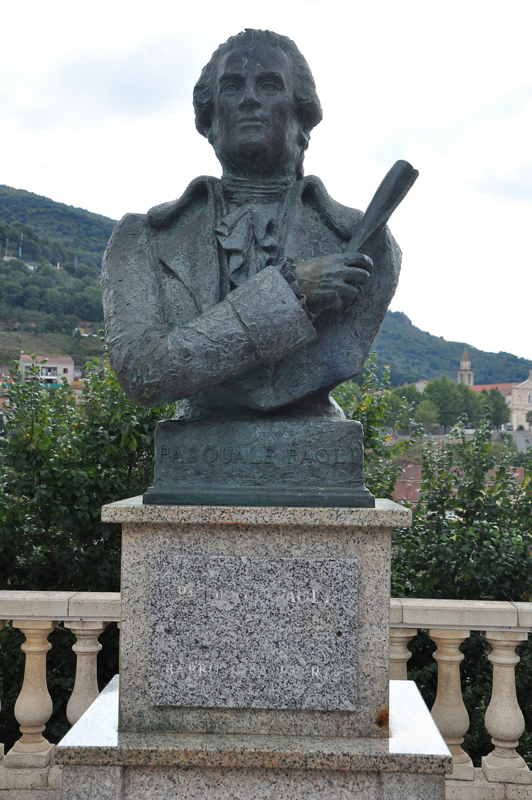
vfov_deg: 38.9
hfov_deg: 26.4
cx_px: 266
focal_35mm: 51
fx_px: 1133
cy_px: 400
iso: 400
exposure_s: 1/500
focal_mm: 34
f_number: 11
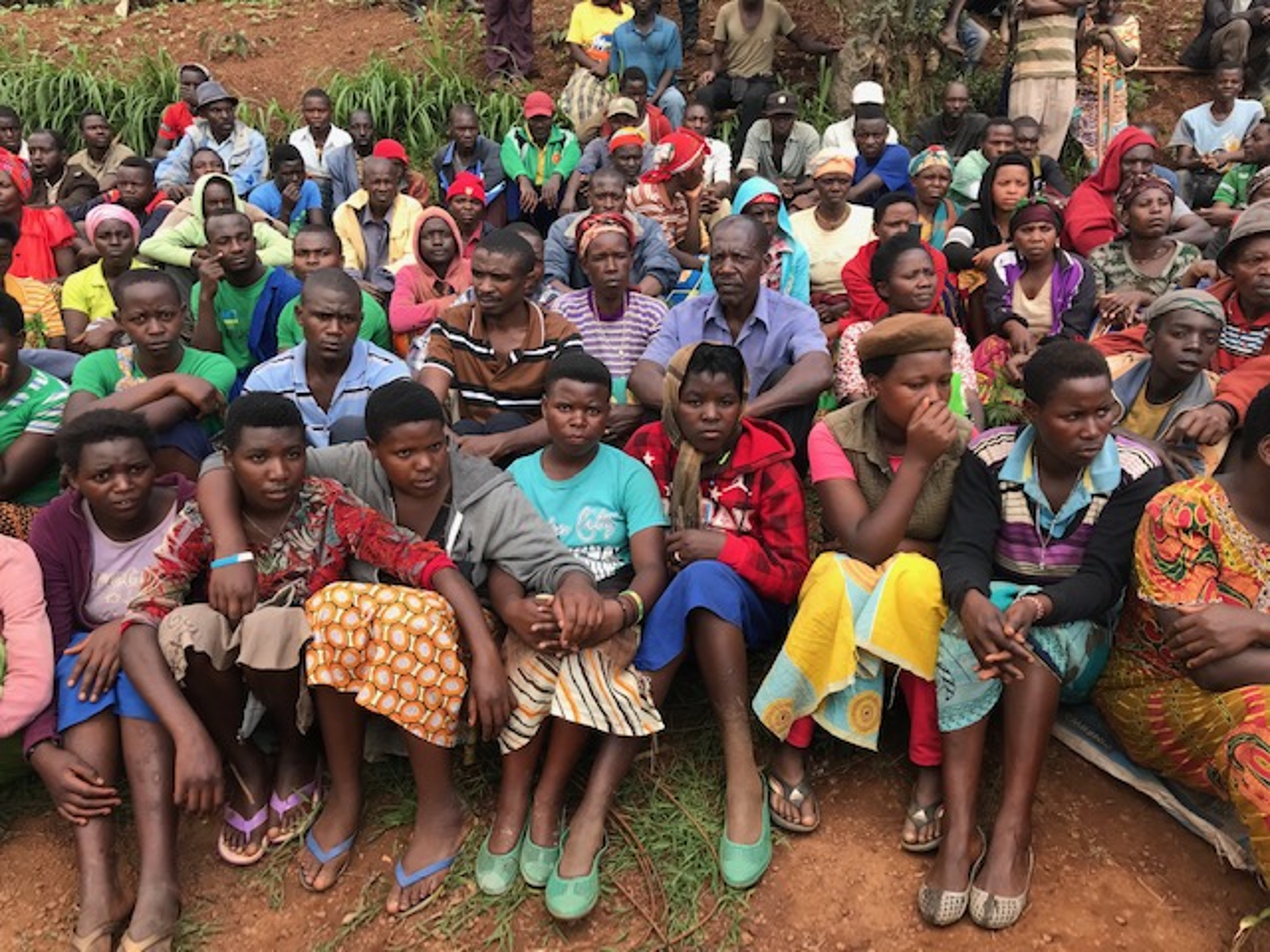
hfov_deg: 63.4
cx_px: 635
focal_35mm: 28
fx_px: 1027
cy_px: 476
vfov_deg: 49.7
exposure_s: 1/468
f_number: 1.8
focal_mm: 3.99
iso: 20
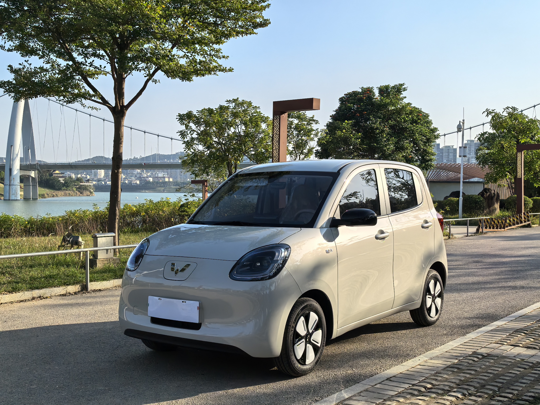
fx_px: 655
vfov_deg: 34.3
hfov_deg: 44.8
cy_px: 202
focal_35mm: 42
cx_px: 270
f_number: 2
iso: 50
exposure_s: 1/4739
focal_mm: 6.98
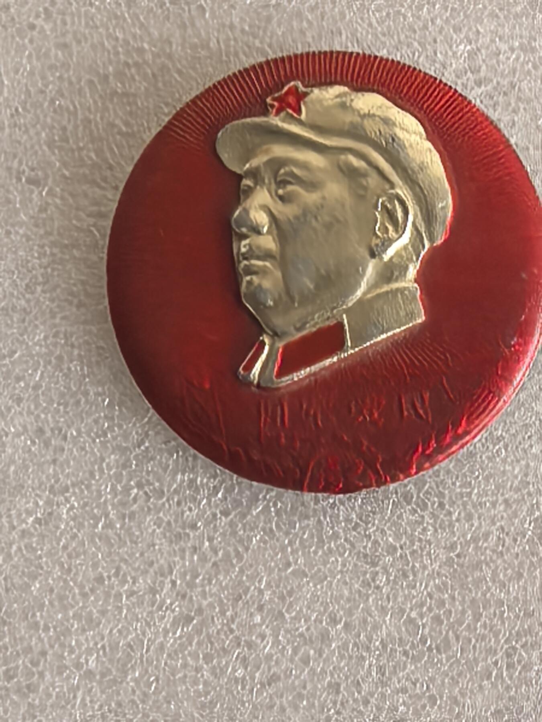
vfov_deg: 21.3
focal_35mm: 92
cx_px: 271
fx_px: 1921
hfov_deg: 16.1
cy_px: 361
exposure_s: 1/50
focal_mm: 1.95
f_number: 2.2
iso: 160
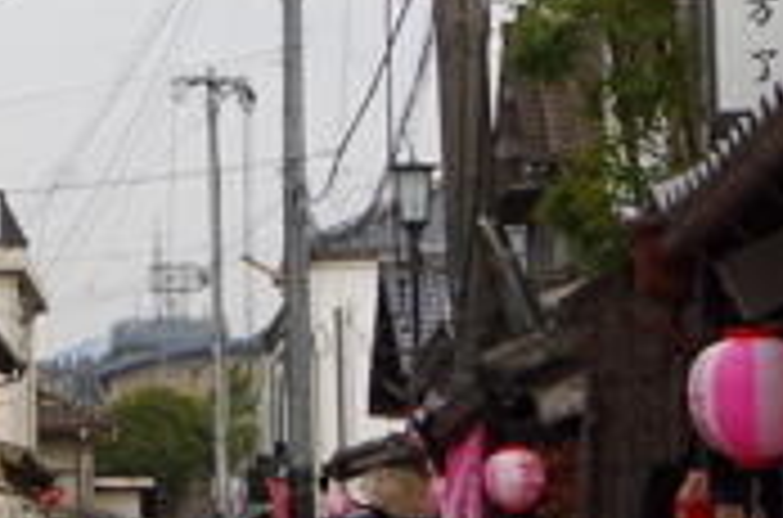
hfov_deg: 9.6
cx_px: -122
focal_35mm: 212
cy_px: 203
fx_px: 4598
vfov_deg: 6.4
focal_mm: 24
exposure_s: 1/100
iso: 200
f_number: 11
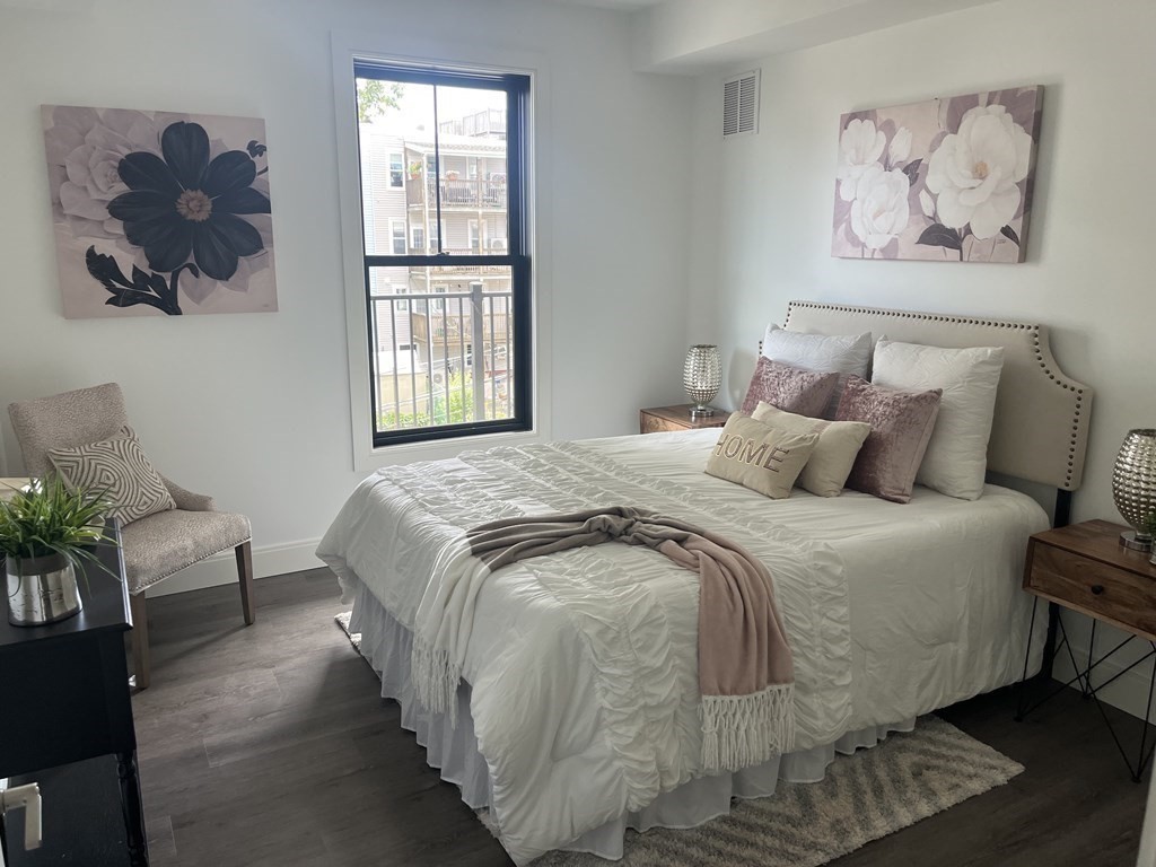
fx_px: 868
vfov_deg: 53.1
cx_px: 578
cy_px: 434
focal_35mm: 26
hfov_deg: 67.3
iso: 100
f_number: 1.6
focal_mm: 5.1
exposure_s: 1/122
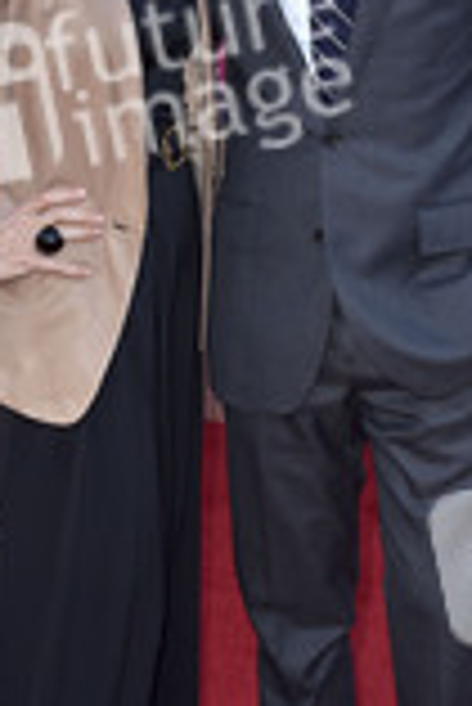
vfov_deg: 20.0
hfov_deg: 13.4
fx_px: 2001
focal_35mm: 102
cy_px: 315
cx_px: 254
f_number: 6.3
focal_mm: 40
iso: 400
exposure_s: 1/250
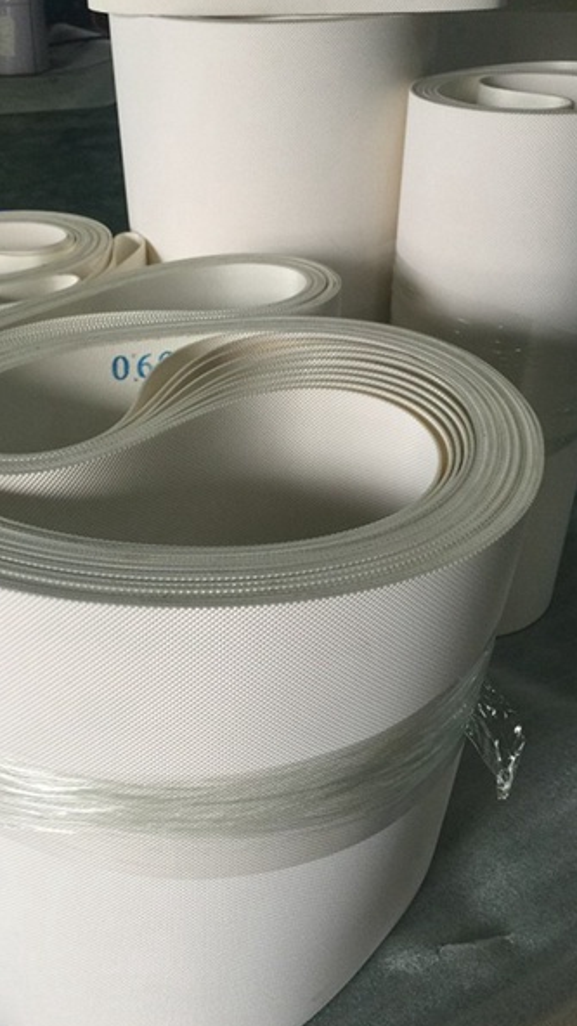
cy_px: 516
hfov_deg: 36.5
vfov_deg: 61.0
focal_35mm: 32
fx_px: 870
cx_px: 222
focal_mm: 4.15
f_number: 2.2
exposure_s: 1/30
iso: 50
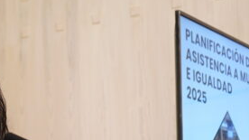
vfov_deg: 12.7
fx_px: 601
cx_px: -5
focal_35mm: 91
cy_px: 200
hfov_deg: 22.4
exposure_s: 1/200
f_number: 4
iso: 2000
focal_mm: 32
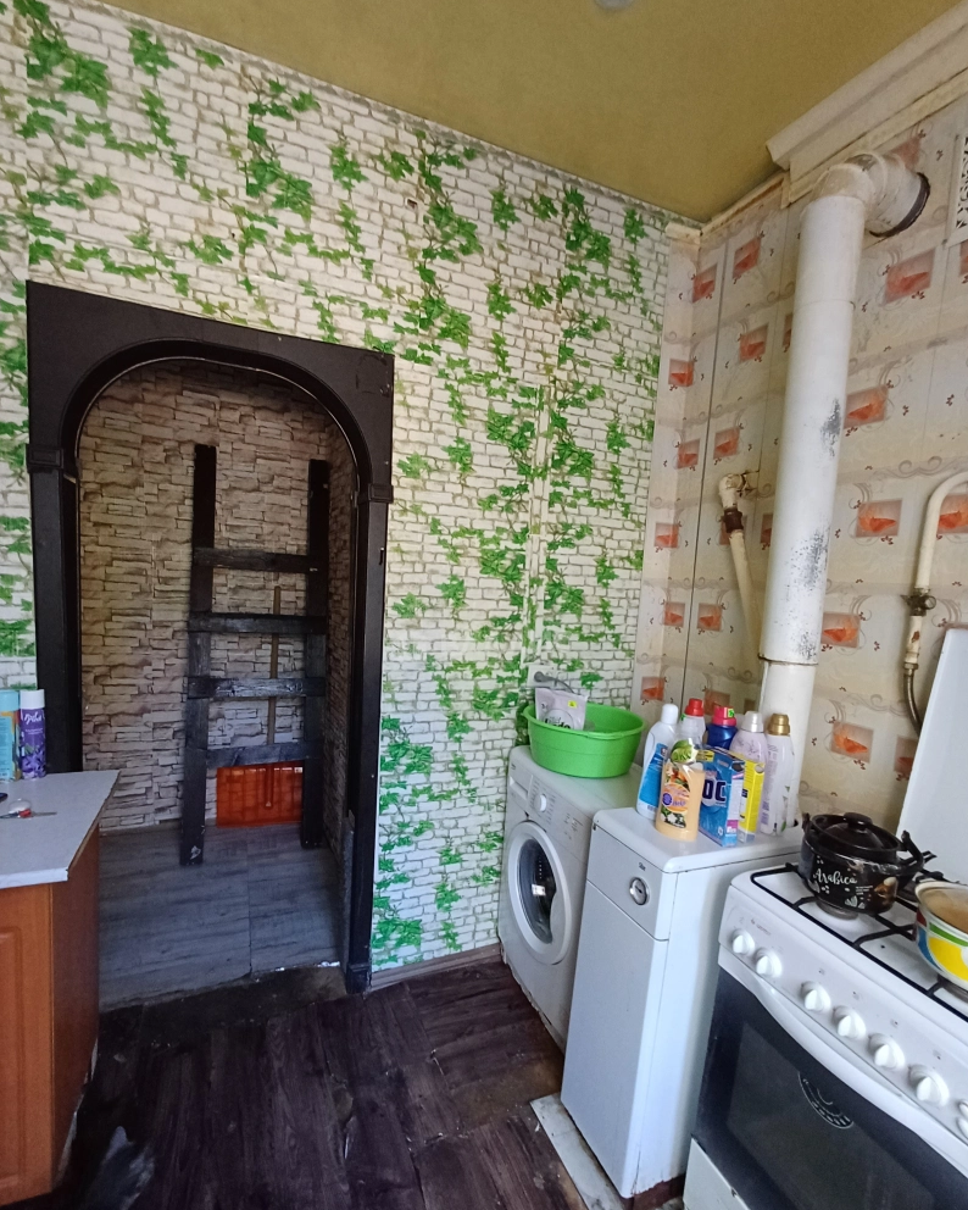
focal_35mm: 17
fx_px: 609
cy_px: 643
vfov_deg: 89.5
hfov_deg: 77.0
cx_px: 484
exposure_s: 1/25
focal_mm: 1.64
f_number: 2.2
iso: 200
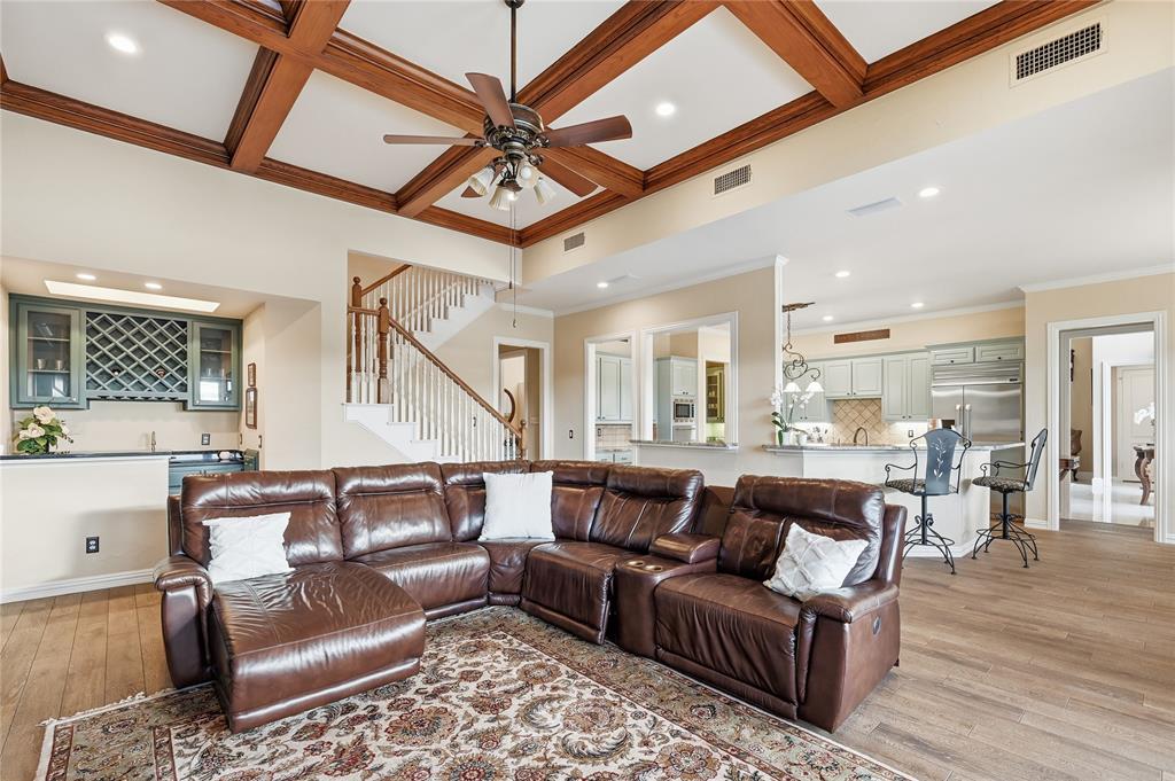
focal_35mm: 16
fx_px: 522
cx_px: 588
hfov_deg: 96.8
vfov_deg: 73.7
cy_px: 390
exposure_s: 1/640
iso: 1000
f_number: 7.1
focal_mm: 16
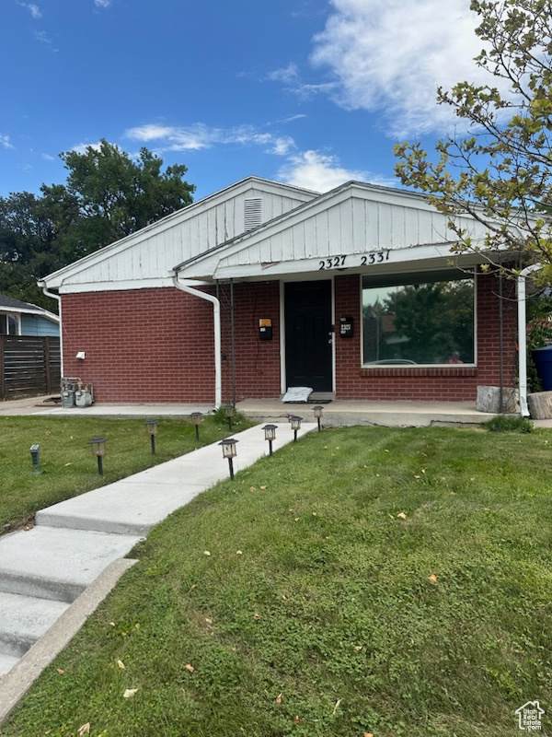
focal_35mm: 24
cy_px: 368
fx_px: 510
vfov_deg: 71.6
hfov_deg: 56.8
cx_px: 276
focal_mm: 6.86
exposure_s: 1/2967
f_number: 1.78
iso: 80
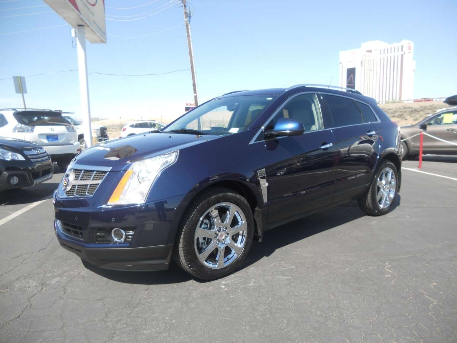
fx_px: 356
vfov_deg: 51.4
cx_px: 228
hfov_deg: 65.3
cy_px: 172
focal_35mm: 27
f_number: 3.2
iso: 80
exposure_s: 1/400
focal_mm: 4.9
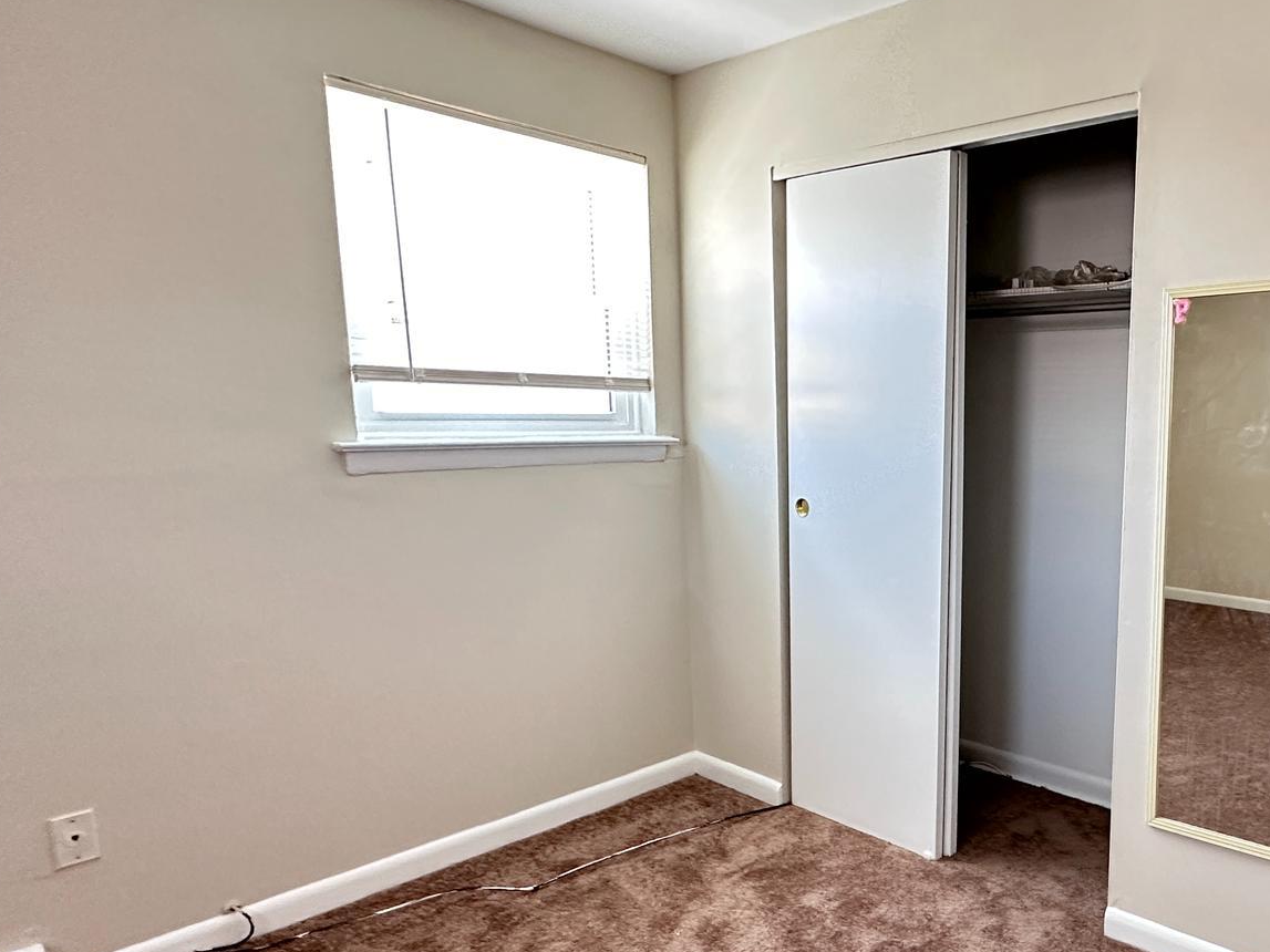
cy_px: 552
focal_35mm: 25
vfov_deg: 54.6
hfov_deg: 65.0
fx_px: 917
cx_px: 958
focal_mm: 2.22
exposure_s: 1/60
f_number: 2.2
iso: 400
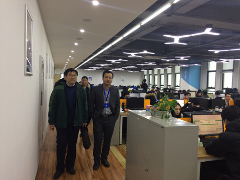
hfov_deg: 61.7
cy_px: 90
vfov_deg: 48.2
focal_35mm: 29
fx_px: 201
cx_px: 120
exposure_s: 1/33
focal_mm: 4.15
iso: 125
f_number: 2.2
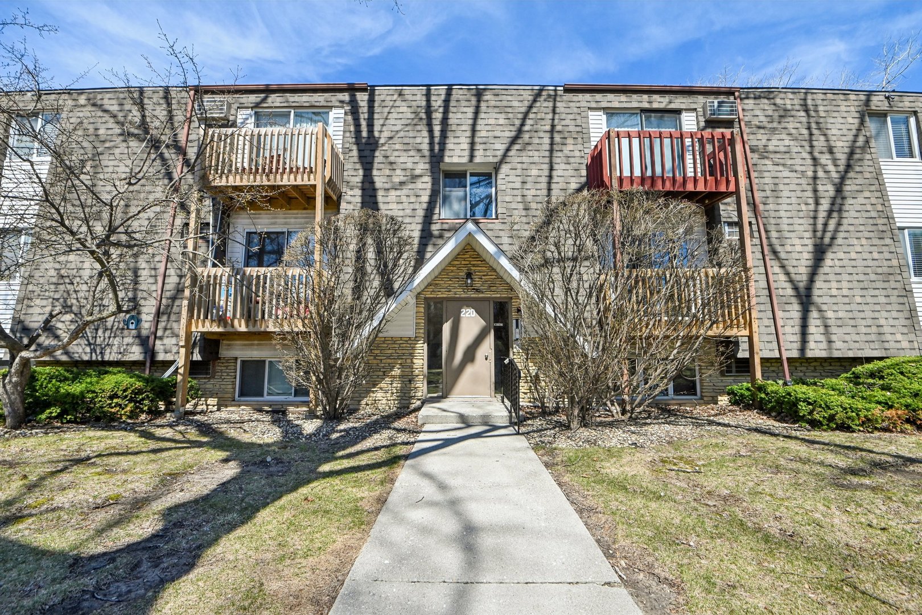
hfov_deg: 96.7
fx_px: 410
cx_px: 461
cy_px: 308
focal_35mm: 16
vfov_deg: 73.7
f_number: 13
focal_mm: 16
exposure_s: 1/320
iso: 400
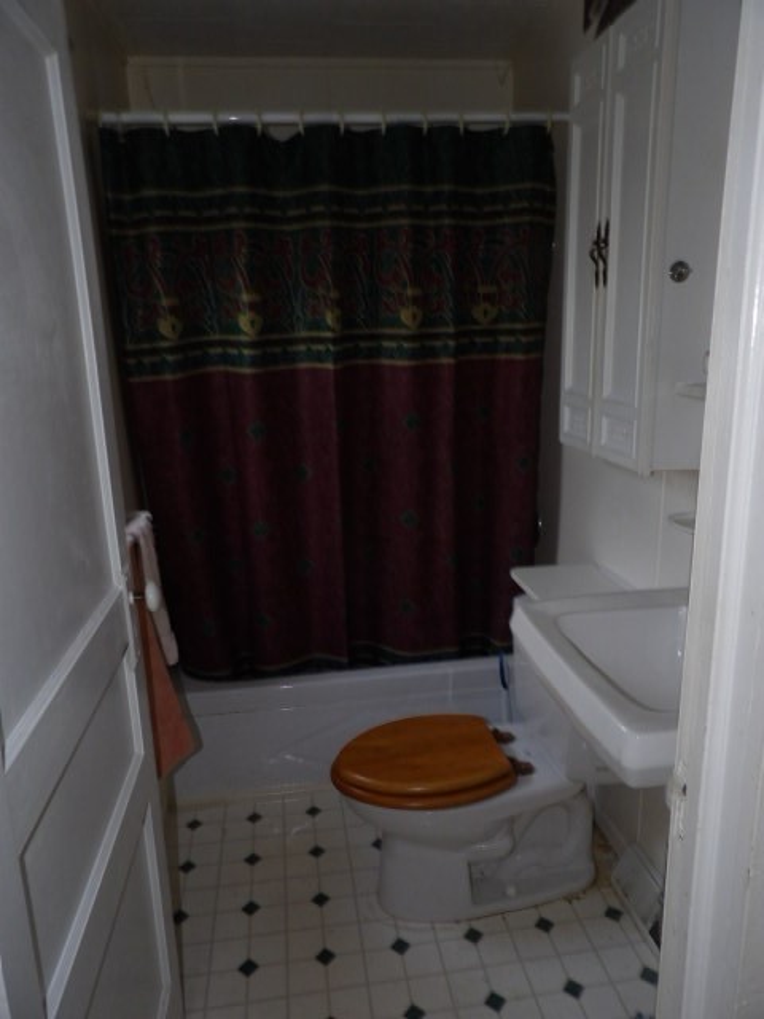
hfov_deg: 56.8
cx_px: 382
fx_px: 706
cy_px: 510
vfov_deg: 71.6
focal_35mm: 24
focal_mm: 4.3
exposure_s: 1/20
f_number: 3.2
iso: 200
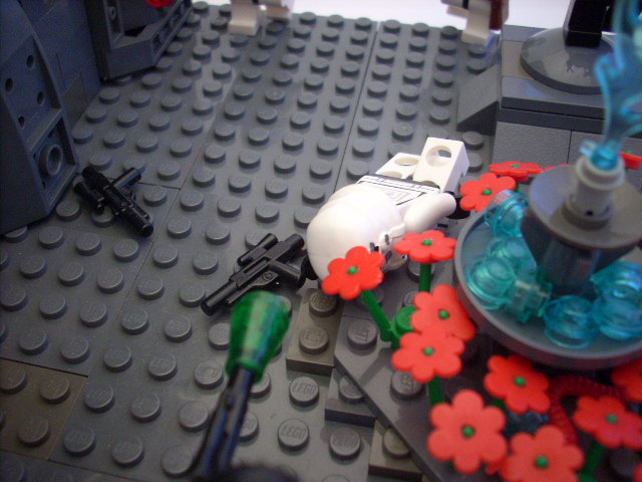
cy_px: 241
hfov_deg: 50.1
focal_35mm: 37
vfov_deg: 38.7
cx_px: 321
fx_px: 686
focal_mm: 6.2
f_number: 2.8
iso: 200
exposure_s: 1/17.8
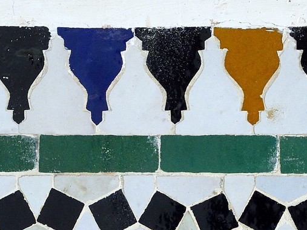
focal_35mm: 264
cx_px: 247
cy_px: -380
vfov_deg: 5.4
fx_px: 2341
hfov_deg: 7.5
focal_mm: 58
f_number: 8
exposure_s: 1/125
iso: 800
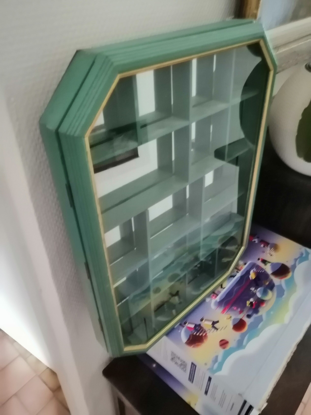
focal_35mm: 26
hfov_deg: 53.1
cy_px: 208
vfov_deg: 67.3
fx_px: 311
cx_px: 156
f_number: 1.8
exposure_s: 1/14.3
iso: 1600
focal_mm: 3.96
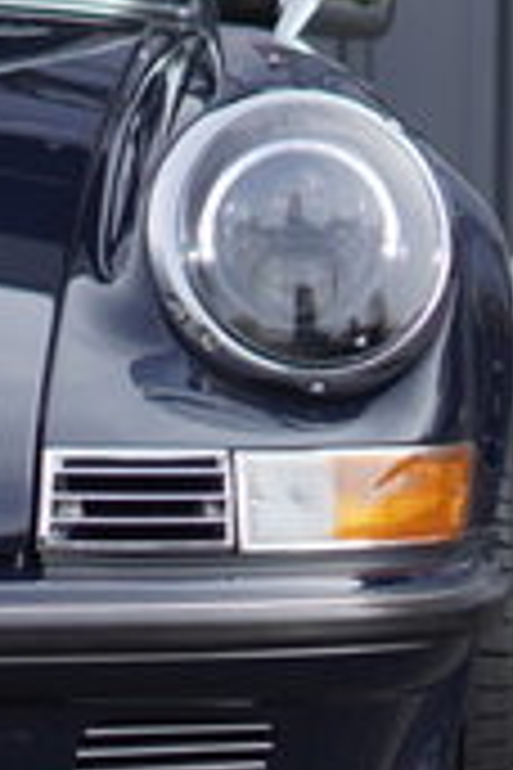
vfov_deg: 8.7
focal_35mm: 236
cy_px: 252
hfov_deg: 5.7
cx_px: -468
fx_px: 5049
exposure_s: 1/2500
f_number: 2.2
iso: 160
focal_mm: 35
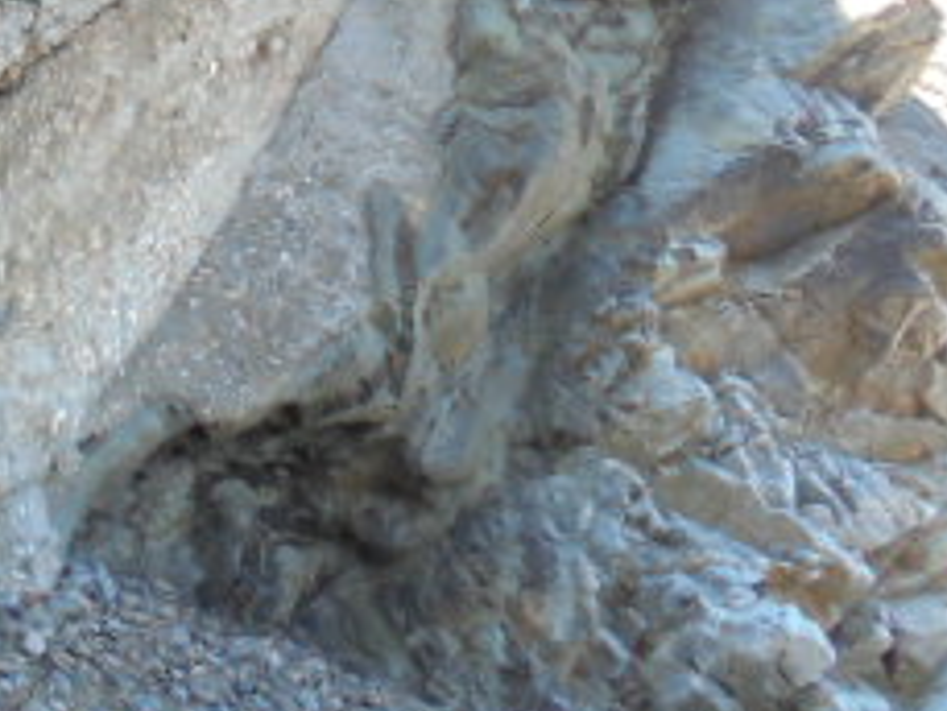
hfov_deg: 21.4
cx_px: -339
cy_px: -21
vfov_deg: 17.7
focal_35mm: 81
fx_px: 2217
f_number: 3.7
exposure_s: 1/100
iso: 100
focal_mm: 5.3
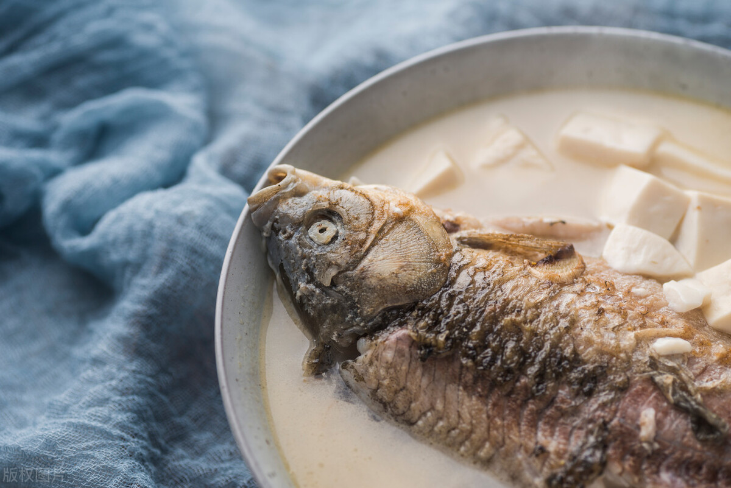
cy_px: 244
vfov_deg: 15.2
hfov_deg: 22.6
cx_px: 366
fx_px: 1828
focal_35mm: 90
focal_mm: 90
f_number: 5.6
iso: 100
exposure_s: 1/100
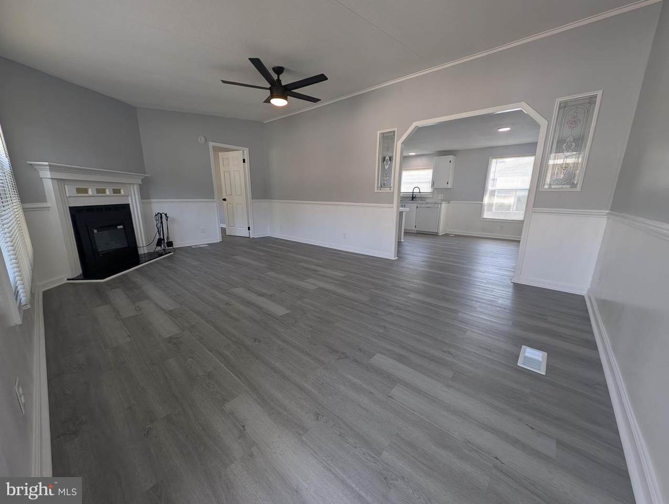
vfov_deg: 94.6
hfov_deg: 110.5
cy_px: 252
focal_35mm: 12
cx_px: 334
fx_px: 232
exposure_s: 1/120
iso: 56
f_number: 1.95
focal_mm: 2.23
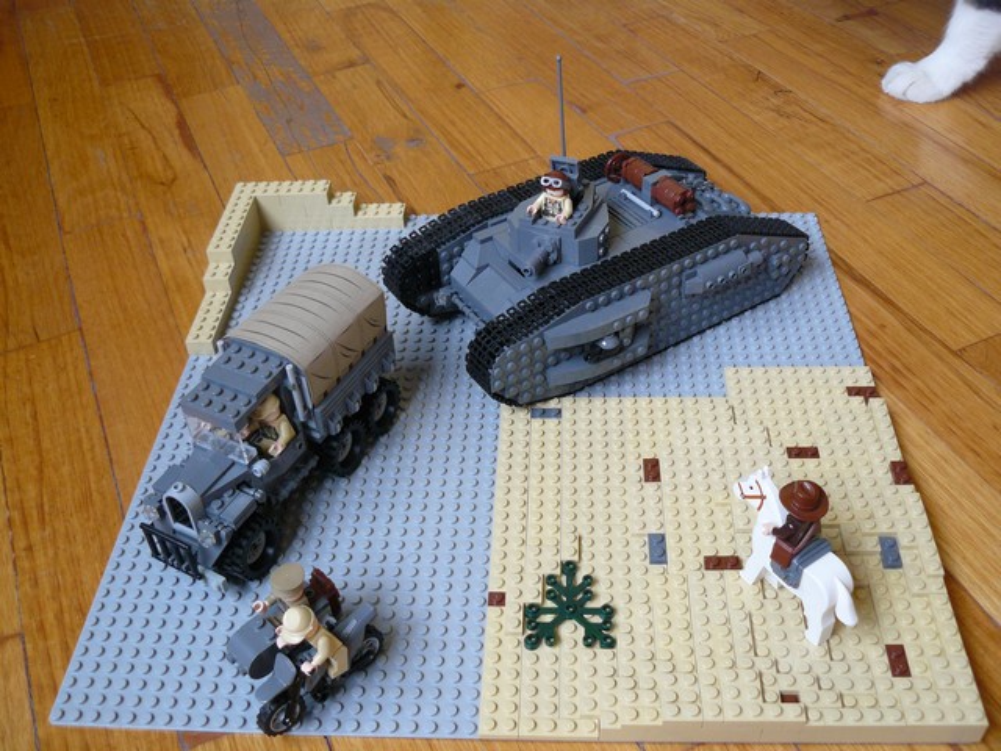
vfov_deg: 39.7
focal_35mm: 36
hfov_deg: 51.4
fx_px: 1041
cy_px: 376
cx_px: 500
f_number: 2.8
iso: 160
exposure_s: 1/30
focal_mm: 6
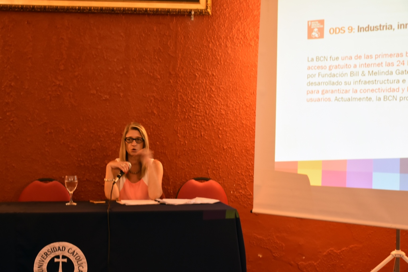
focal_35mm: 63
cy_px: 136
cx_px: 204
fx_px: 714
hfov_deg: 31.9
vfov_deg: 21.6
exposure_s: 1/15
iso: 800
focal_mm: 42
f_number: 4.5
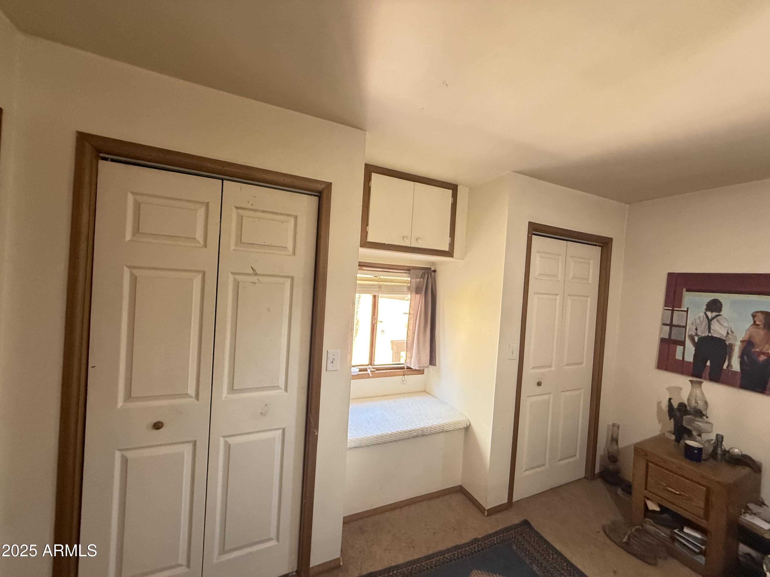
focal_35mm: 14
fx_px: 311
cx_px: 385
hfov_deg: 102.1
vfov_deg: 85.7
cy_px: 288
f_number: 2.2
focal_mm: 2.22
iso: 500
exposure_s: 1/60
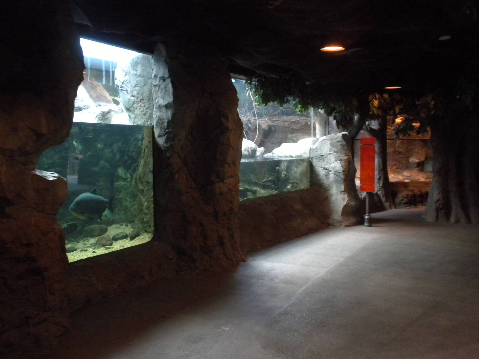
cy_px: 180
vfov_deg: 38.7
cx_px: 240
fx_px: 512
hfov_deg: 50.1
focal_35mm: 37
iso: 400
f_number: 3.5
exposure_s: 1/21.5
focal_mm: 6.6
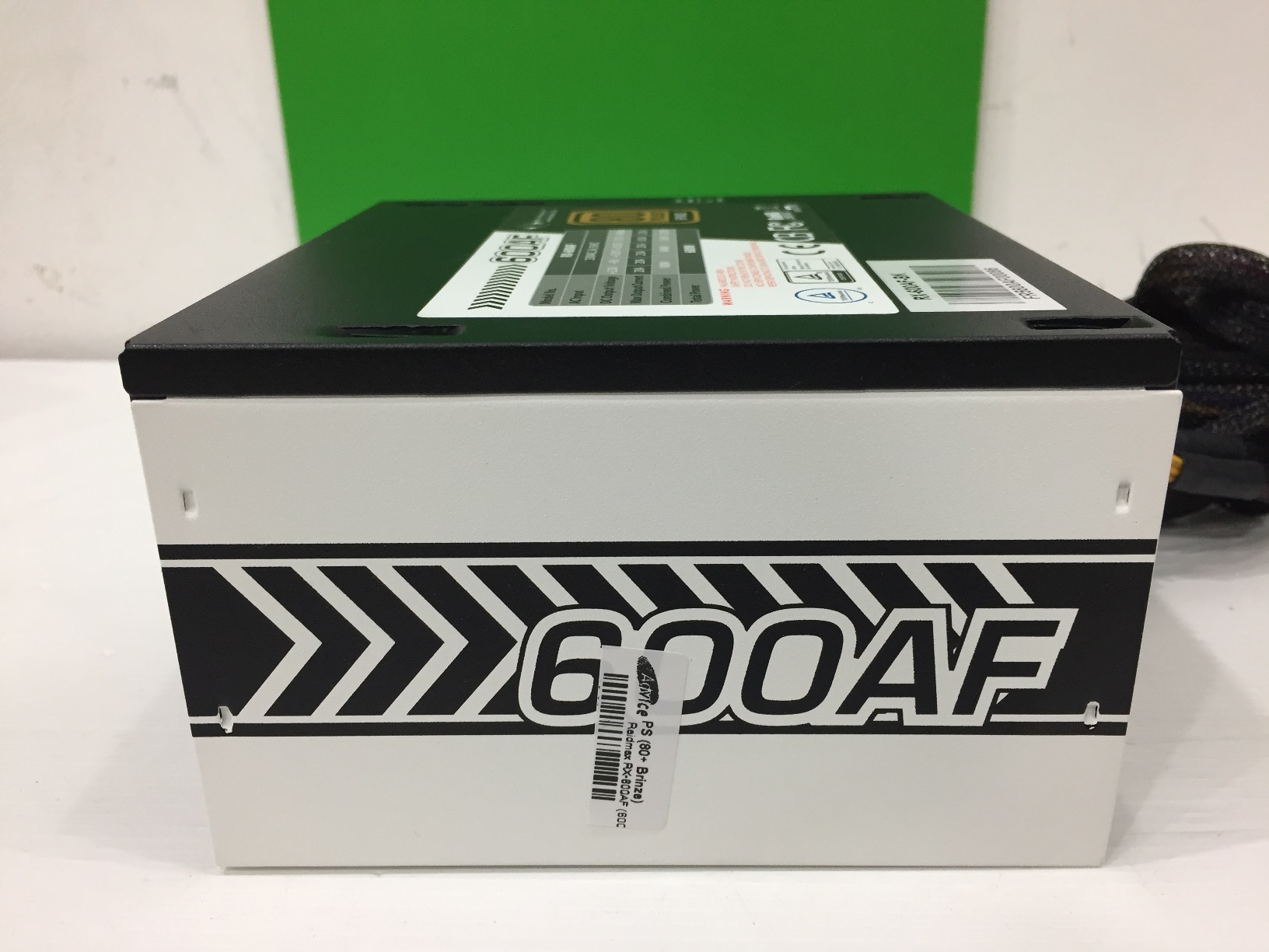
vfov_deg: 48.2
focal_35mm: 29
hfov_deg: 61.7
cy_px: 476
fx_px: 1063
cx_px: 634
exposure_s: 1/30
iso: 80
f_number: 2.2
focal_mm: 4.15
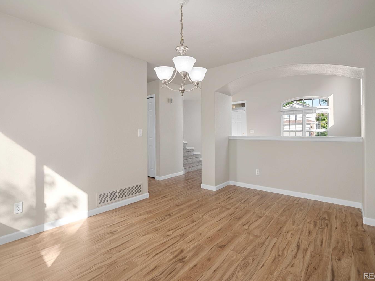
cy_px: 134
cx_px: 187
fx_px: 184
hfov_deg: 91.0
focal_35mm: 17
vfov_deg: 74.7
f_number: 9
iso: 100
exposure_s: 1/3
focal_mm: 15
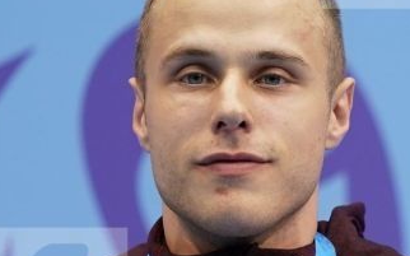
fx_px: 25434
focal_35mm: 2277
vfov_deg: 0.6
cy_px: 344
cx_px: 441
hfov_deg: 0.9
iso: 640
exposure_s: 1/500
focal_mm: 400
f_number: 2.8
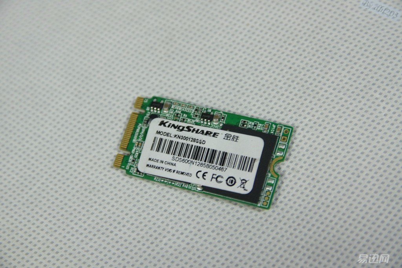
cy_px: 134
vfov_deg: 13.0
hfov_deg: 19.5
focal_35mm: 105
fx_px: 1173
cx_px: 201
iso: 800
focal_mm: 70
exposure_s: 1/40
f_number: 5.6
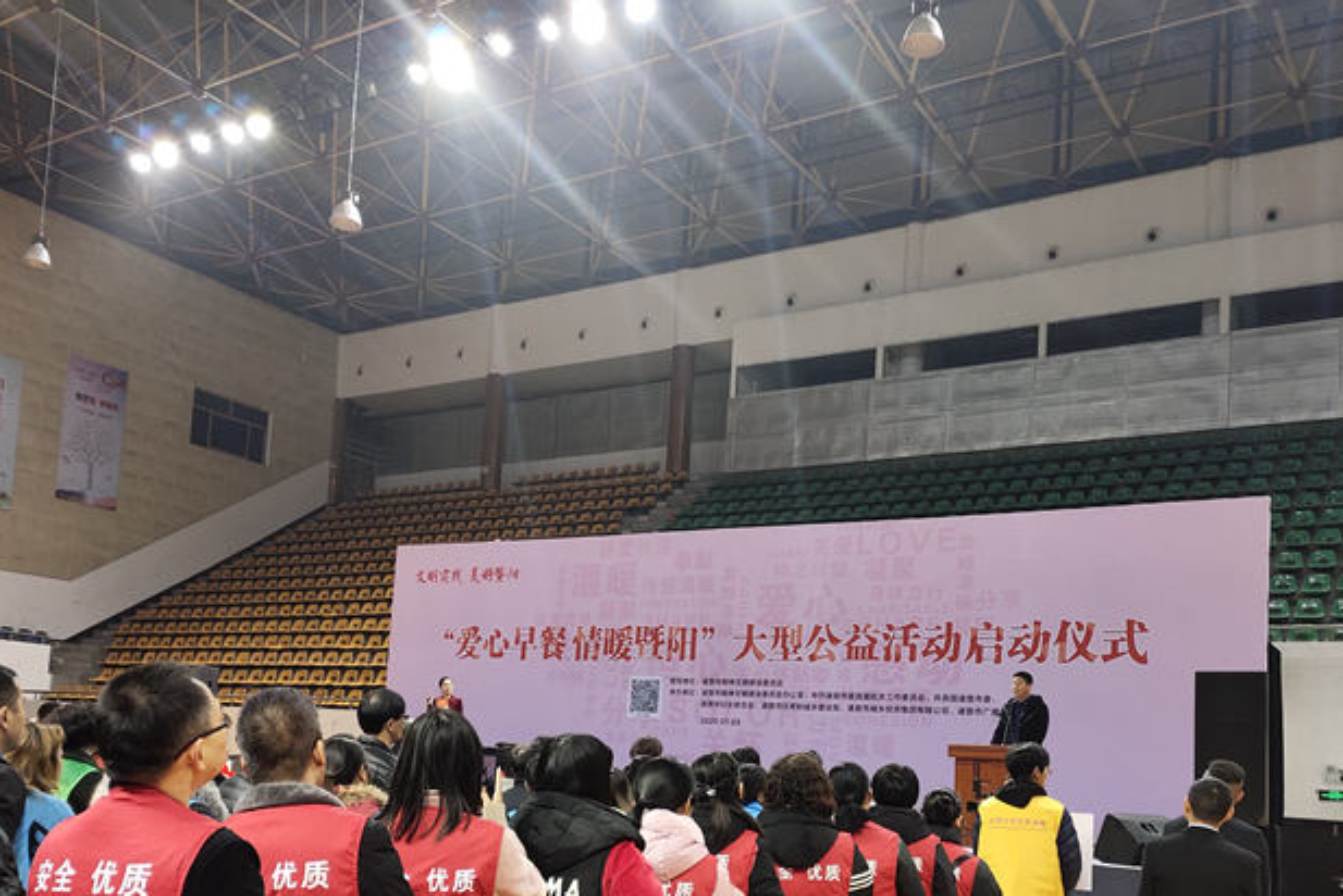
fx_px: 1157
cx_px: 642
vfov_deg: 41.4
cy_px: 650
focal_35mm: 31
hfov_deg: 60.2
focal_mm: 4.76
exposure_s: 1/100
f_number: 1.79
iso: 354
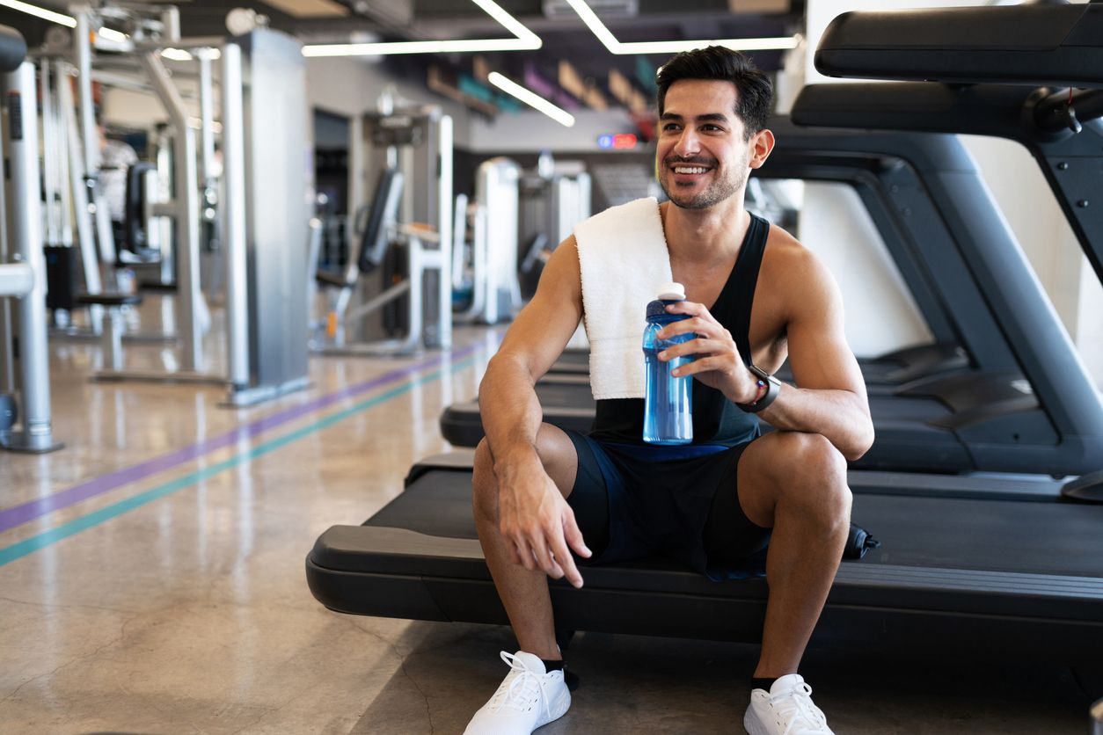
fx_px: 1072
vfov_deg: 37.9
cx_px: 552
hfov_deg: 54.4
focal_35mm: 35
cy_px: 368
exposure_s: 1/250
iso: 400
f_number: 1.8
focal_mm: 35
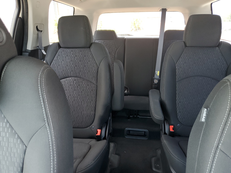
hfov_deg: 67.3
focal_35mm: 26
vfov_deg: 53.1
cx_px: 116
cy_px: 86
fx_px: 174
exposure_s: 1/60.2
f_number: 1.5
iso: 103
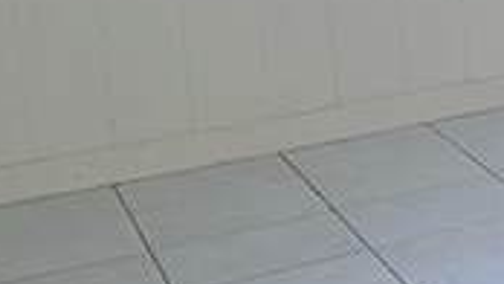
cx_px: 1367
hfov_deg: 12.4
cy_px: -136
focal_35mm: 112
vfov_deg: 10.5
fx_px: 1497
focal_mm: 2.22
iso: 125
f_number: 2.2
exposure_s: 1/120
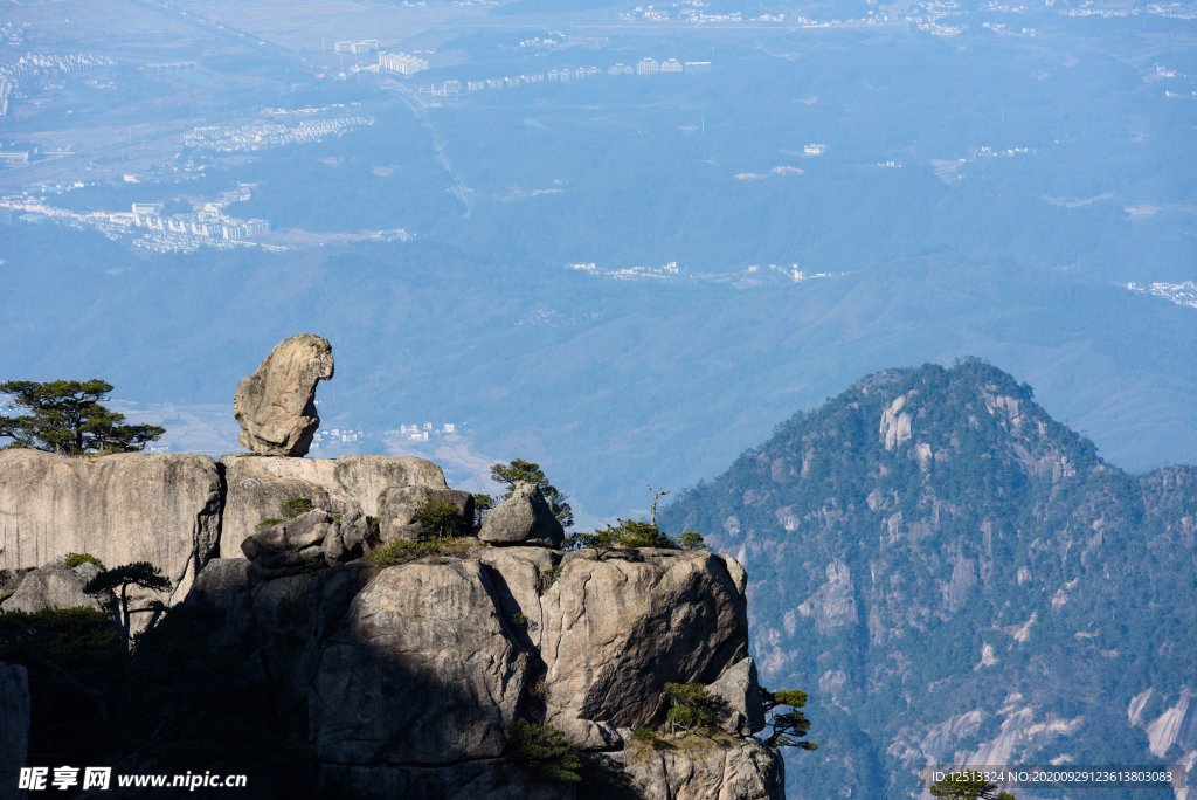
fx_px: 6653
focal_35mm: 200
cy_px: 400
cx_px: 598
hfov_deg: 10.3
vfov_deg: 6.9
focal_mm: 200
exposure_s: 1/200
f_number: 11
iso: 160
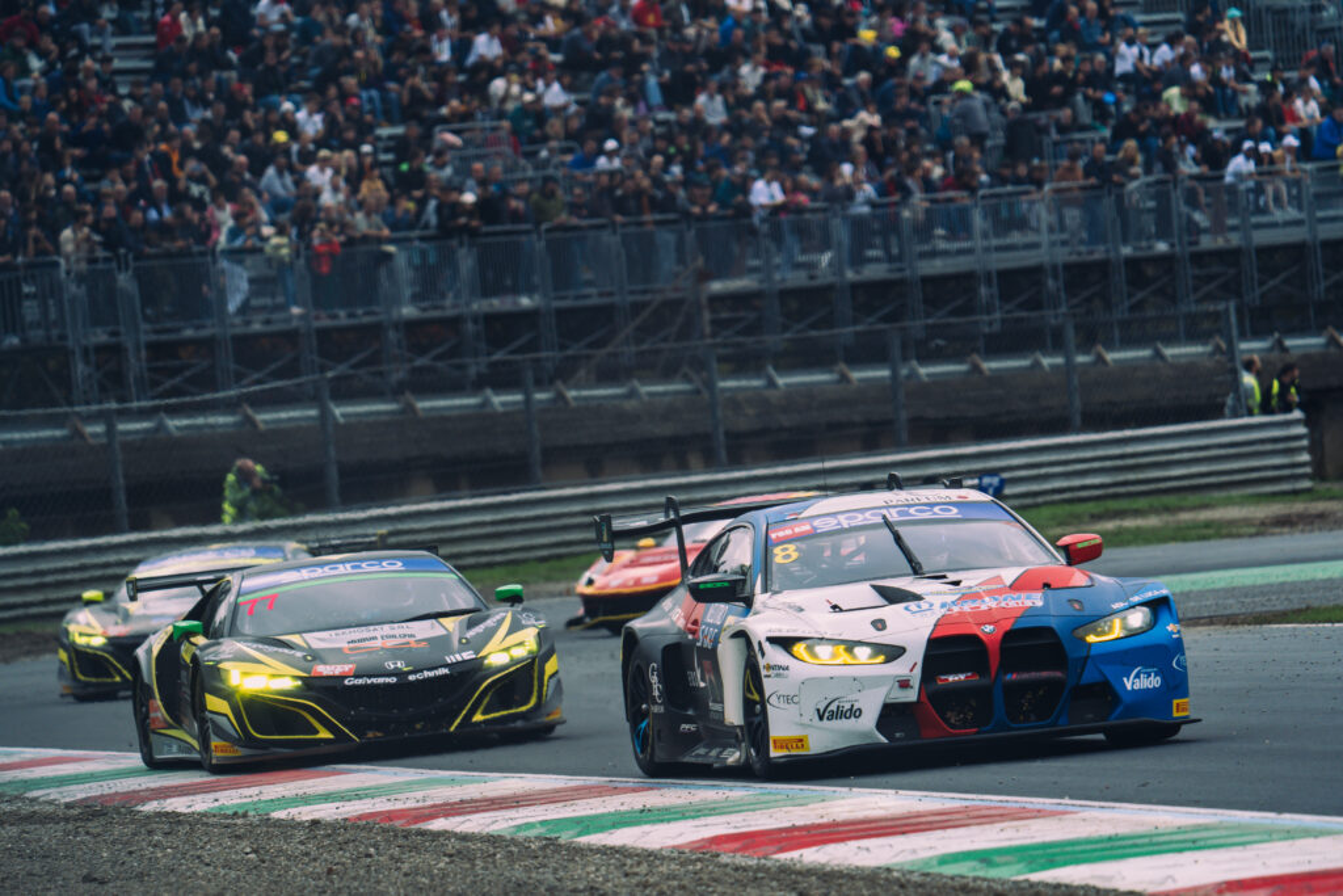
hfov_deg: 5.8
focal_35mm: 356
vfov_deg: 3.9
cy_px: 448
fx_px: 13282
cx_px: 672
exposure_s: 1/800
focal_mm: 356
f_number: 6.3
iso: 400
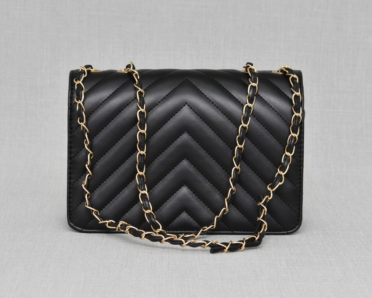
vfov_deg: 16.4
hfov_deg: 20.5
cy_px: 150
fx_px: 1030
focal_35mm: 94
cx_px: 192
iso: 100
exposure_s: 1/60
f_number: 5.6
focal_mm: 55
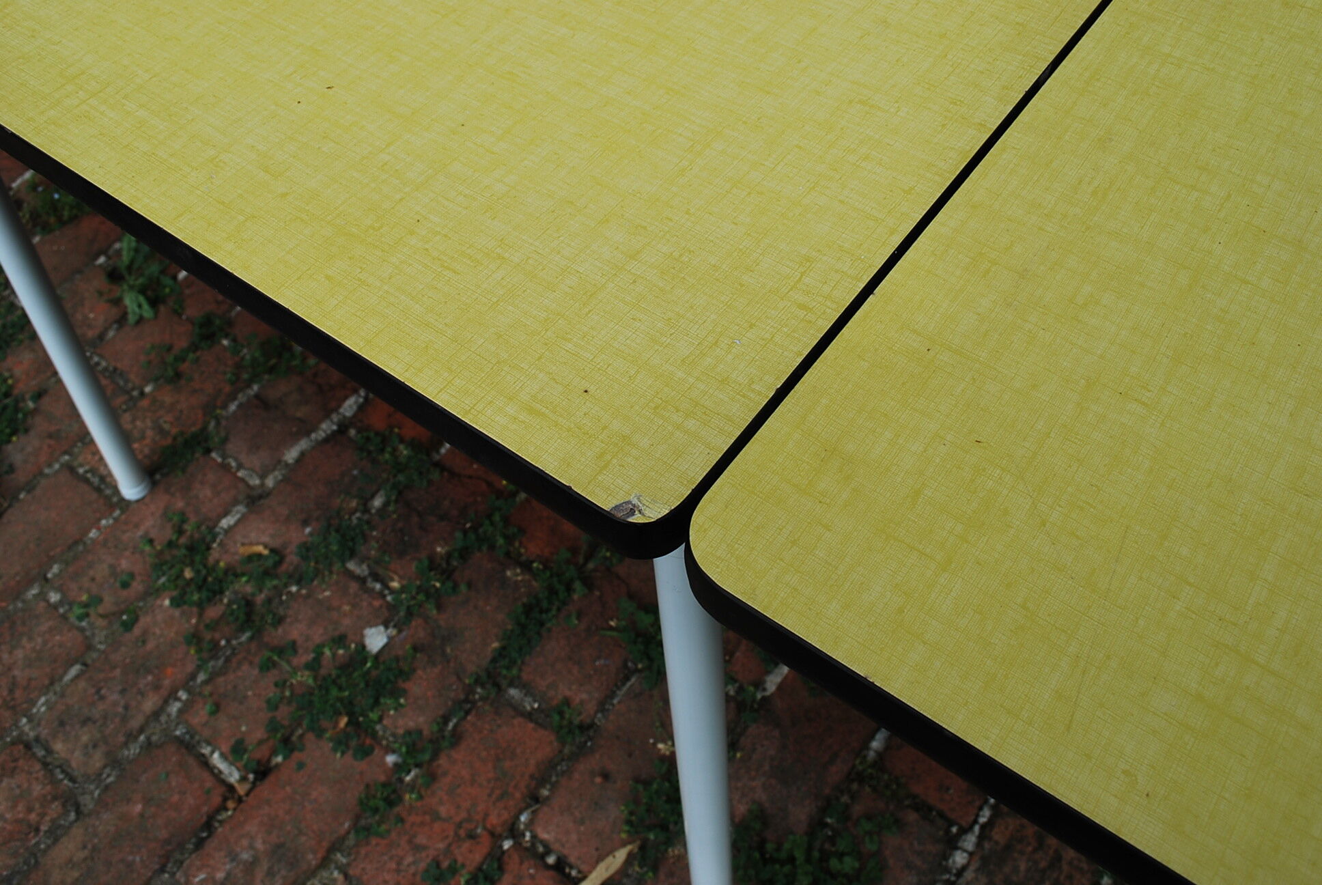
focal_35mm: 30
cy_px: 442
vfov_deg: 43.7
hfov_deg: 61.9
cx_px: 661
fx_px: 1103
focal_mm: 20
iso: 100
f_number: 8
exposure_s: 1/250
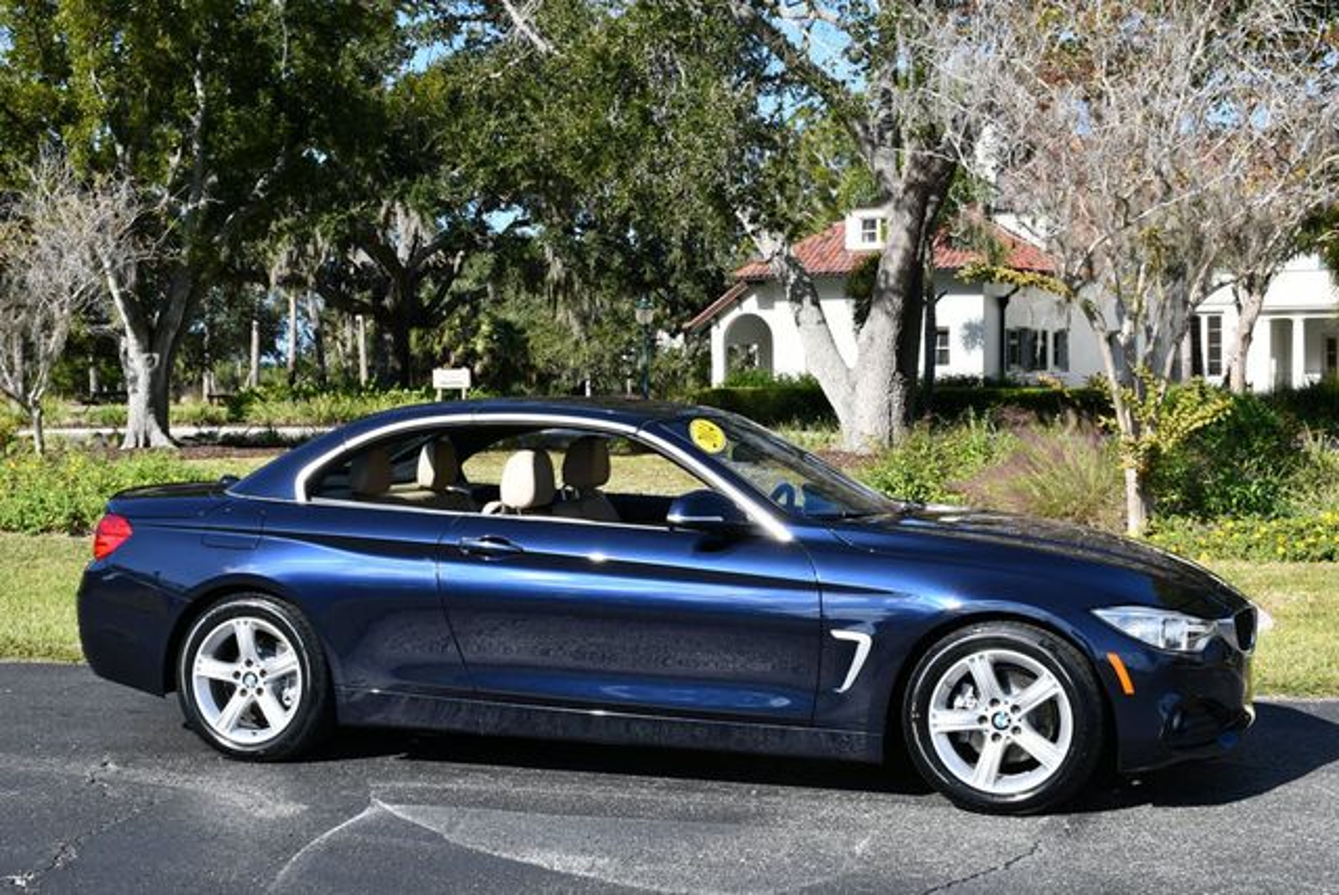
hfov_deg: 39.6
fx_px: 1861
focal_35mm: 50
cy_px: 448
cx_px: 670
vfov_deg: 27.0
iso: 110
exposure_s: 1/250
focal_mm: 25
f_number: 8
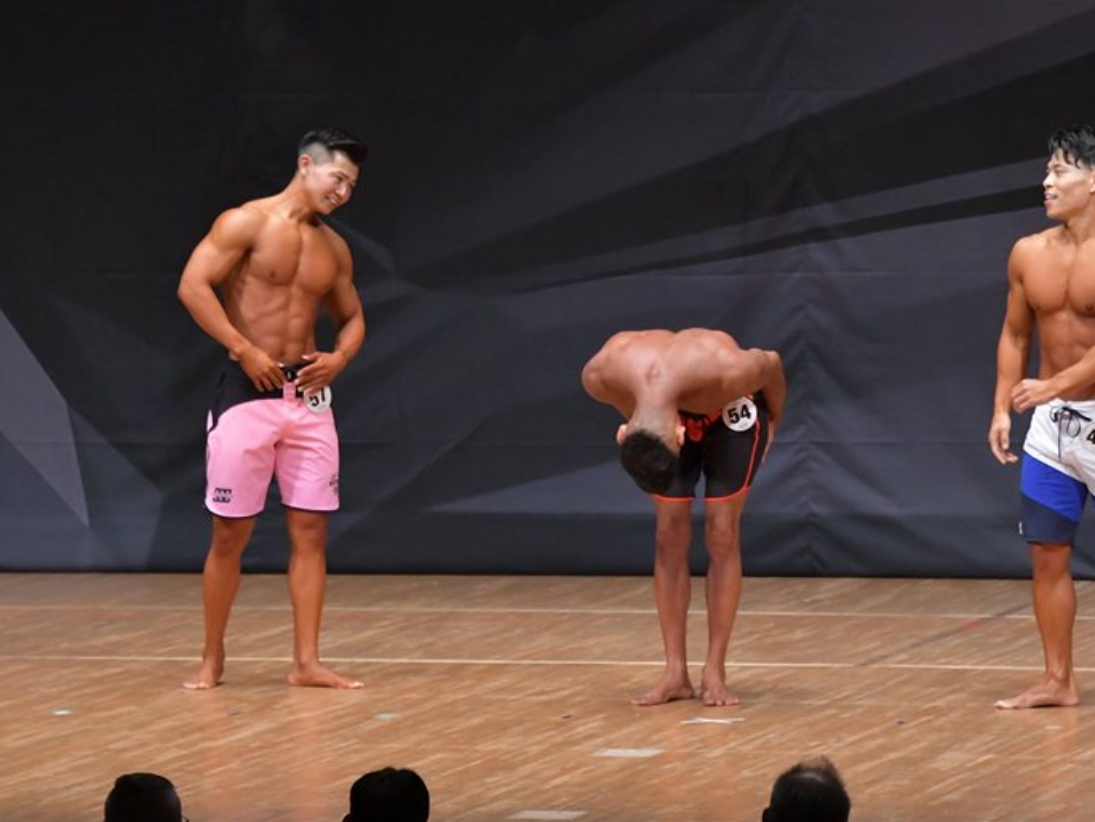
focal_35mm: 261
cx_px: 552
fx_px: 8258
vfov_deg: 5.7
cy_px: 411
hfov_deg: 7.6
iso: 6400
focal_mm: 160
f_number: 5.6
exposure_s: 1/400
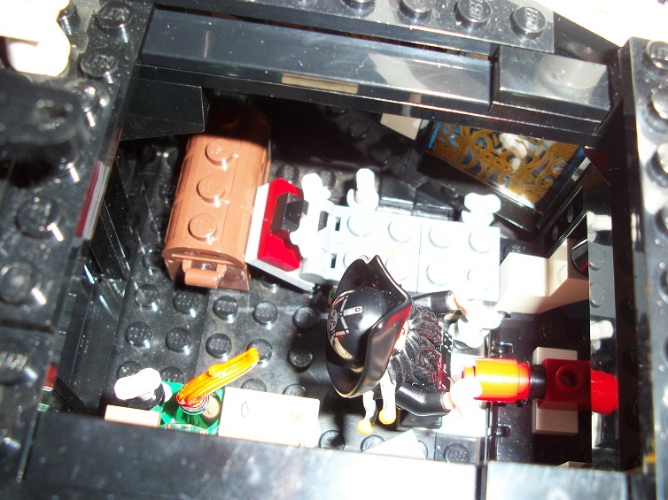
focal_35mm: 39
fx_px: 752
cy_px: 259
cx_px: 367
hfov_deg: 47.8
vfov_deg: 36.8
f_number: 3.1
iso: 80
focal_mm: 6.3
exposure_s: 1/60
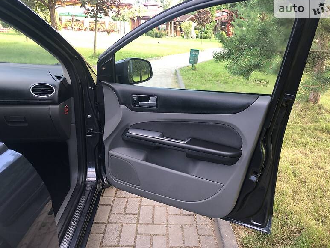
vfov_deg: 48.2
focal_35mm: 29
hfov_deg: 61.6
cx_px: 171
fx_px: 276
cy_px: 123
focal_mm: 4
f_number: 1.8
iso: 32
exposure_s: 1/40
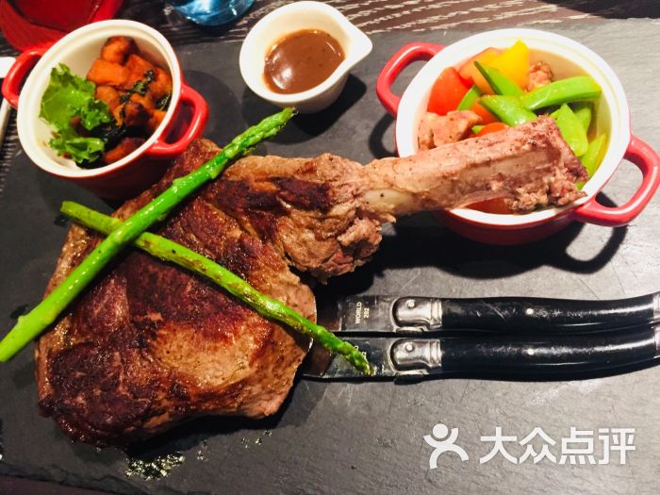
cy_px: 248
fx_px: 553
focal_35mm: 29
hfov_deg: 61.7
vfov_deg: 48.2
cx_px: 330
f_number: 2.2
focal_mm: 4.15
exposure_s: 1/17
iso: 320
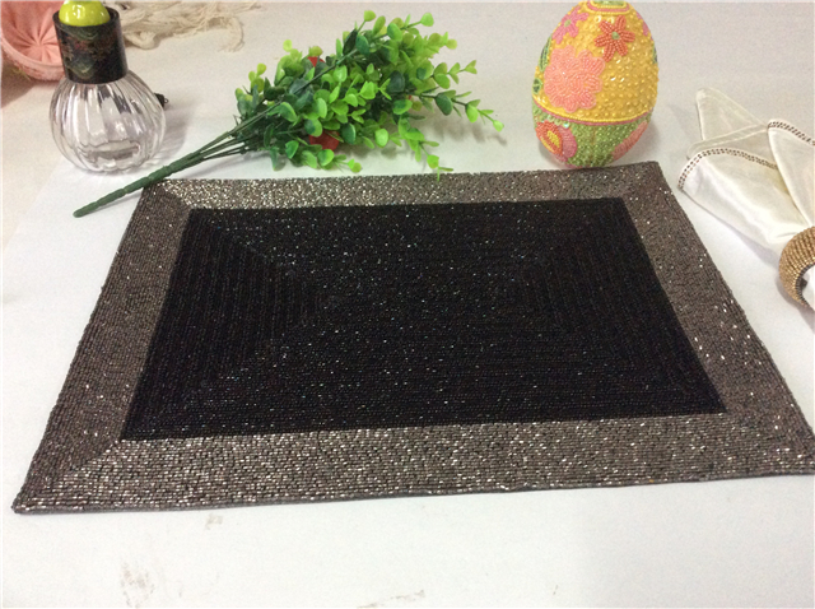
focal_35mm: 32
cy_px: 304
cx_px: 408
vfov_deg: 44.1
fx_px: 752
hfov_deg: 56.9
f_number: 2.4
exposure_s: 1/25
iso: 250
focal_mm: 3.3
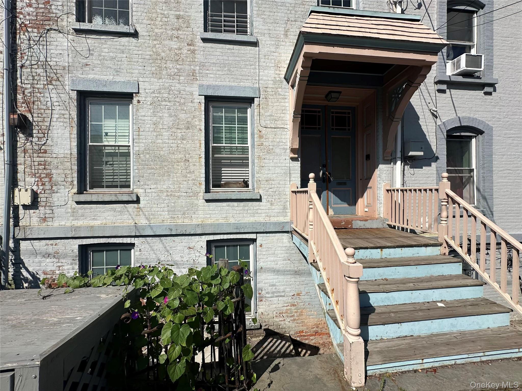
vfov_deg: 85.7
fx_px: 211
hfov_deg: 102.1
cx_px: 261
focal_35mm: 14
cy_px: 196
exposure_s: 1/3509
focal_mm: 2.22
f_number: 2.2
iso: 50
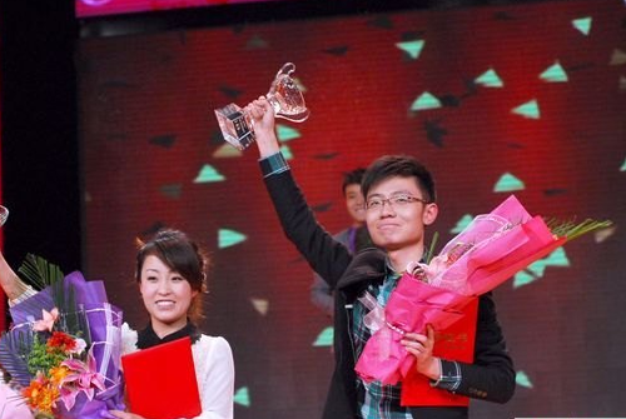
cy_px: 223
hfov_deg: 16.2
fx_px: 2194
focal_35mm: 126
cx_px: 262
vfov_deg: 10.9
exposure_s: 1/160
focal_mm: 70
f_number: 4
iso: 640
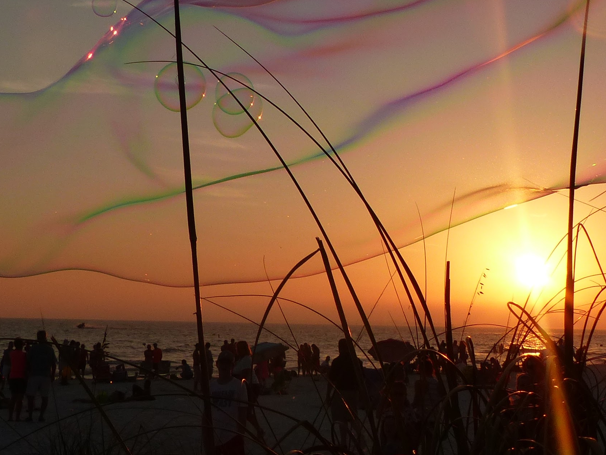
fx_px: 1208
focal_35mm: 69
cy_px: 144
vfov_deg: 21.2
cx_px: 310
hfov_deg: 28.2
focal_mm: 5.3
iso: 100
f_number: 4
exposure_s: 1/1300
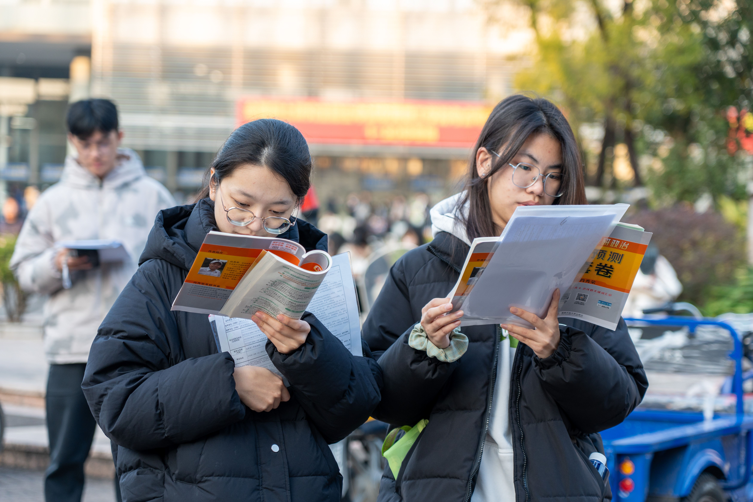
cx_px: 376
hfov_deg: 19.5
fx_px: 2196
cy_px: 251
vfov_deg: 13.0
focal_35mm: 105
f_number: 4
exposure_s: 1/125
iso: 400
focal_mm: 105
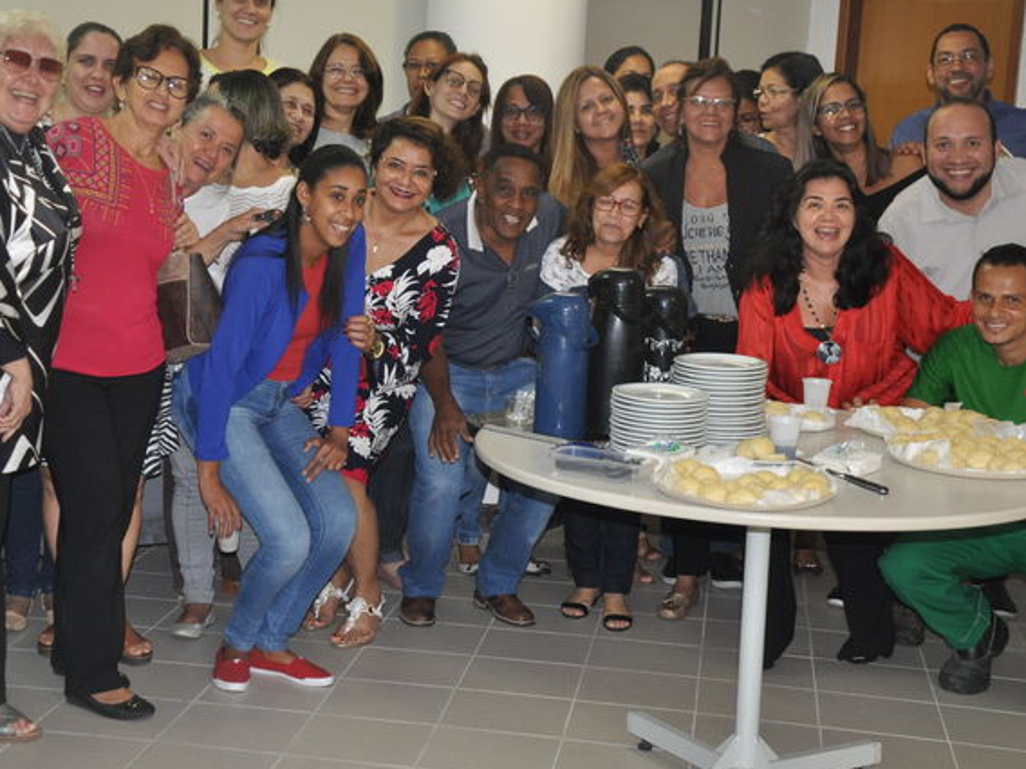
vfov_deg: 23.3
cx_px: 431
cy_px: 361
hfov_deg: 30.7
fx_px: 1867
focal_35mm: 63
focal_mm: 34
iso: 800
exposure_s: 1/60
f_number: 4.2
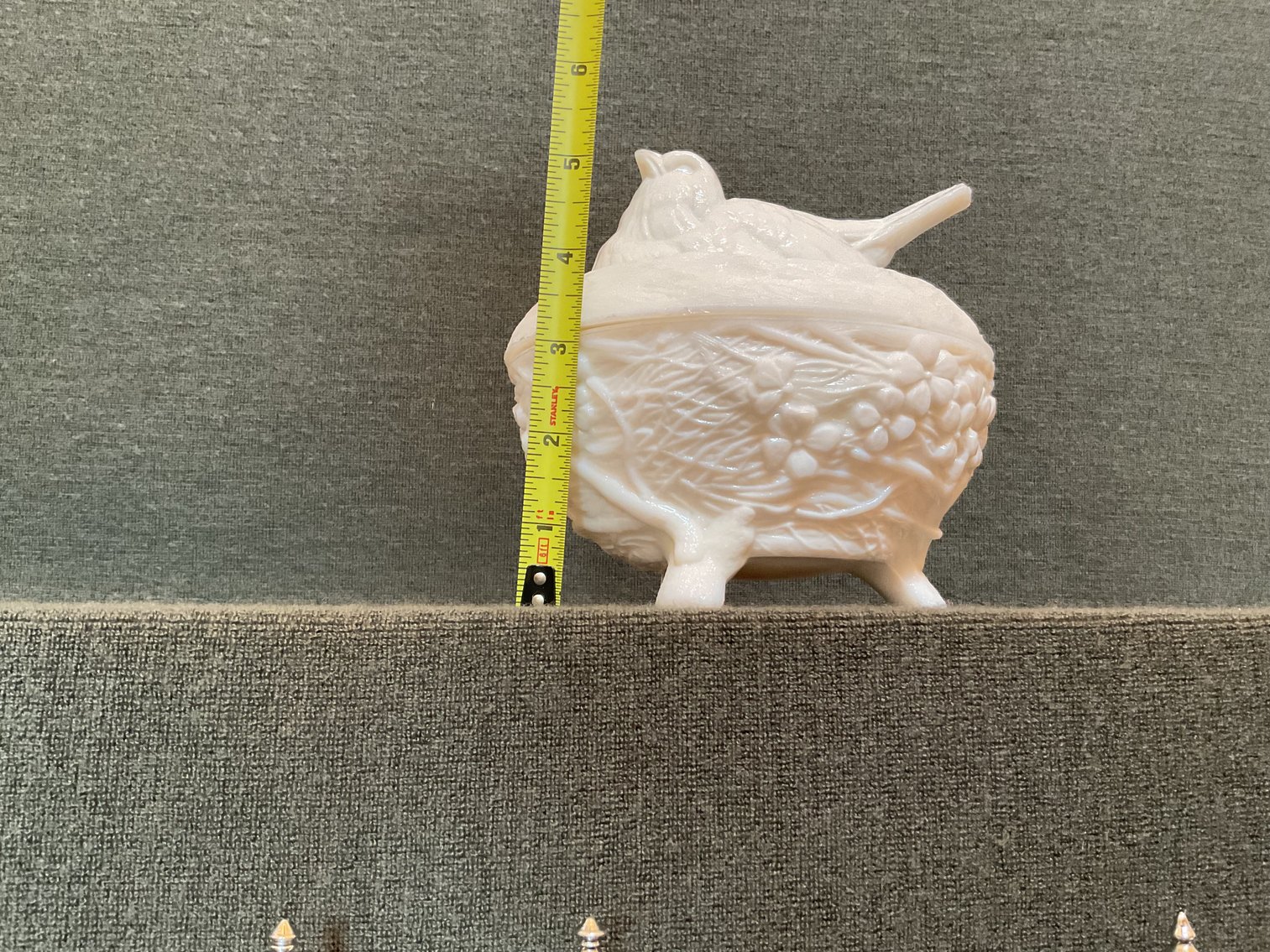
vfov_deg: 48.2
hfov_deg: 61.7
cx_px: 635
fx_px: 1064
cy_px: 476
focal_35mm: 29
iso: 200
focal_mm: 3
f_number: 1.8
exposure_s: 1/50
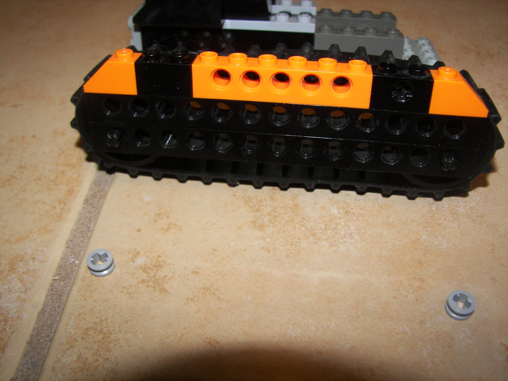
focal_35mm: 36
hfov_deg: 51.4
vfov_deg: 39.7
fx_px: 528
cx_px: 254
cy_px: 190
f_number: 2.8
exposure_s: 1/30
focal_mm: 6
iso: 100
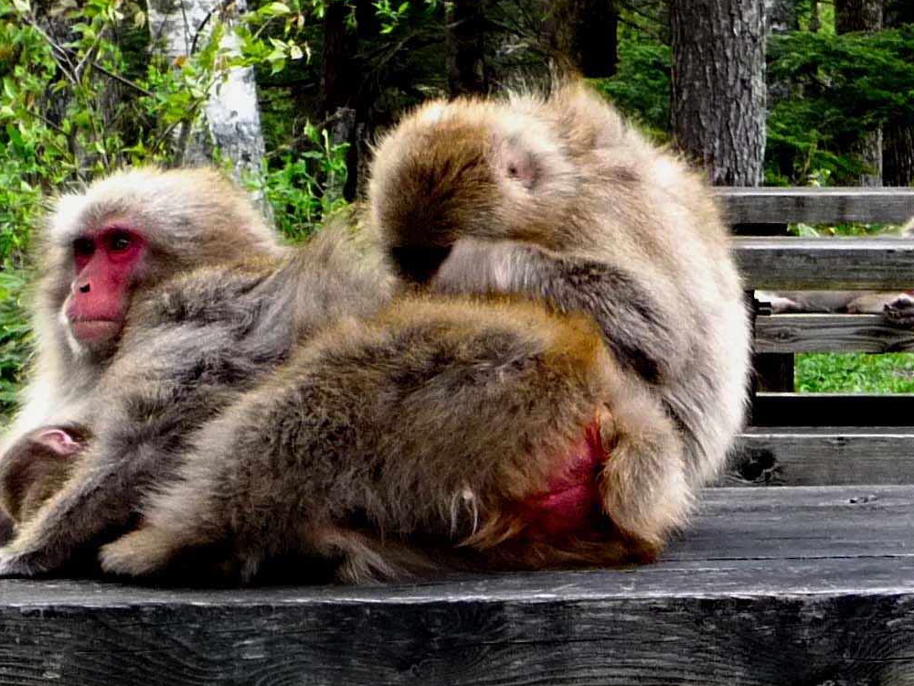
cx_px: 430
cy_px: 533
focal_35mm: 192
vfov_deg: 7.7
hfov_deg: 10.3
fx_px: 5070
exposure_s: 1/40
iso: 160
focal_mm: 9.3
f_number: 4.3
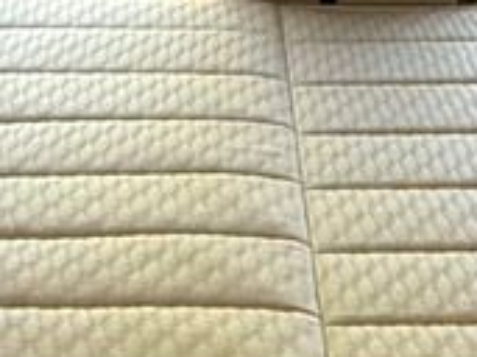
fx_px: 1446
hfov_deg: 18.7
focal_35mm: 105
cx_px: 218
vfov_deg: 13.7
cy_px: -53
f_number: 2.2
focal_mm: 2.22
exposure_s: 1/99
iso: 250
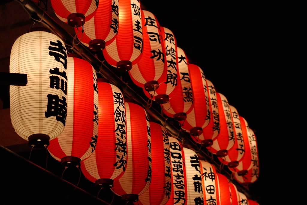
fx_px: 640
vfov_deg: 18.2
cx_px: 154
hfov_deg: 27.0
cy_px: 102
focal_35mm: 75
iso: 100
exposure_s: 1/50
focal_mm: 50
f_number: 4
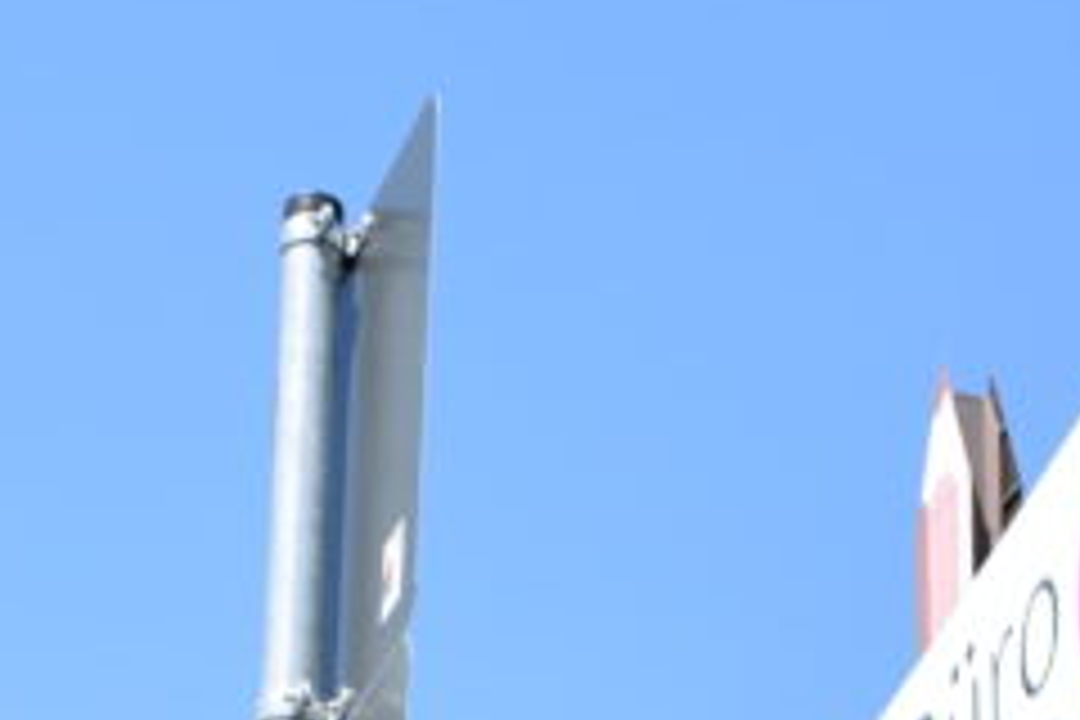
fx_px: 3450
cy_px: 1253
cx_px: 526
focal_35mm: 115
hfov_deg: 17.8
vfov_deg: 11.2
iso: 200
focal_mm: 18
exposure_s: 1/320
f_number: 9
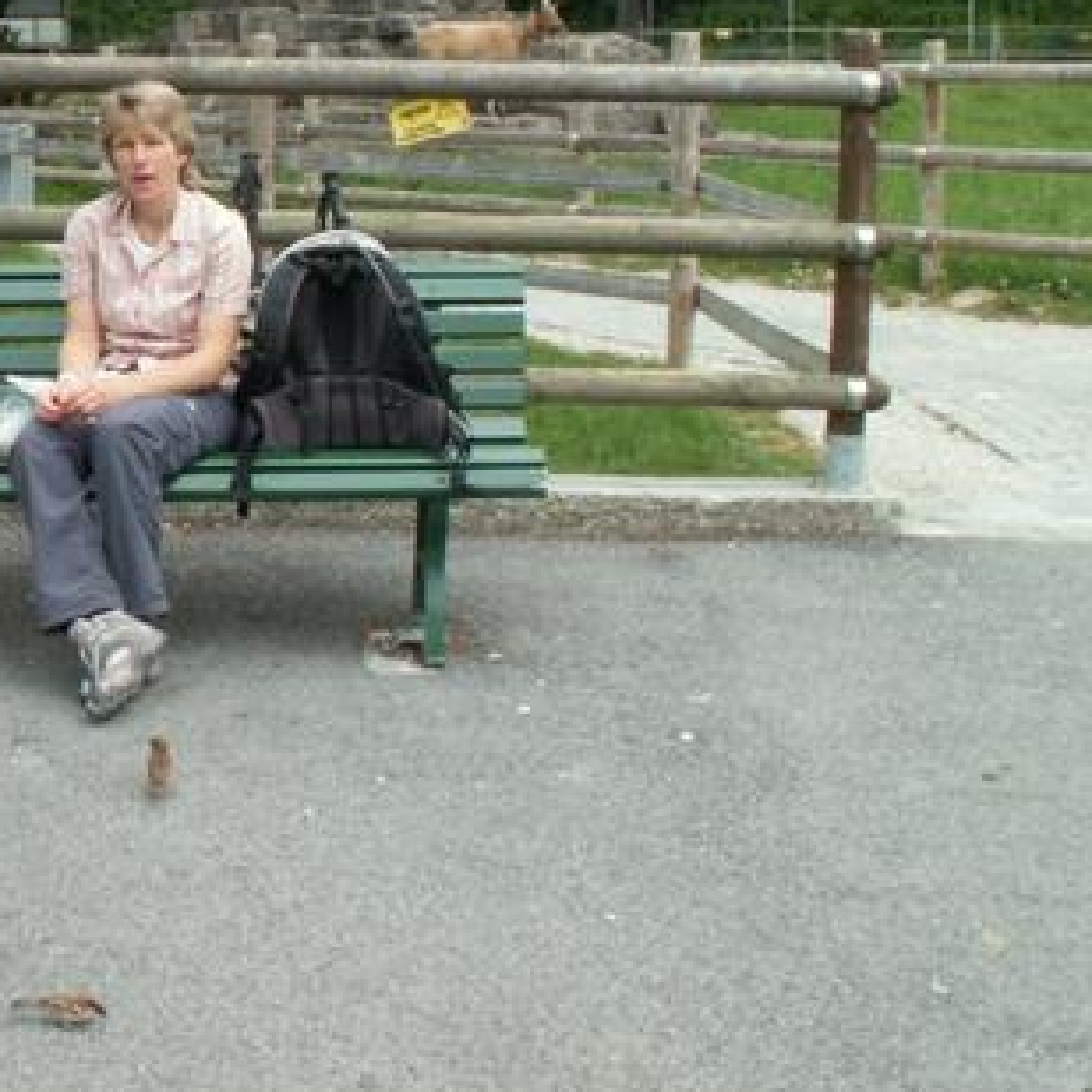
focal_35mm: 64
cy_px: 297
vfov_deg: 26.6
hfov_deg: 25.4
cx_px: -35
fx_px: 2284
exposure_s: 1/60
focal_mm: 5.86
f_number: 8
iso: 50
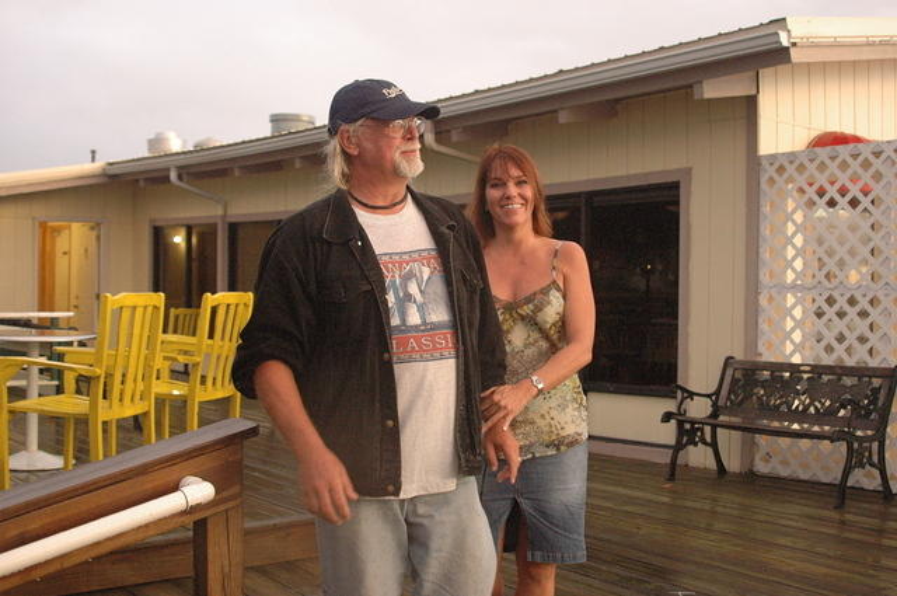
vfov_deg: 31.8
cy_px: 298
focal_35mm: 42
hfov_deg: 46.5
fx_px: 1045
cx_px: 448
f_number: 5
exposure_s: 1/100
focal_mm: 28
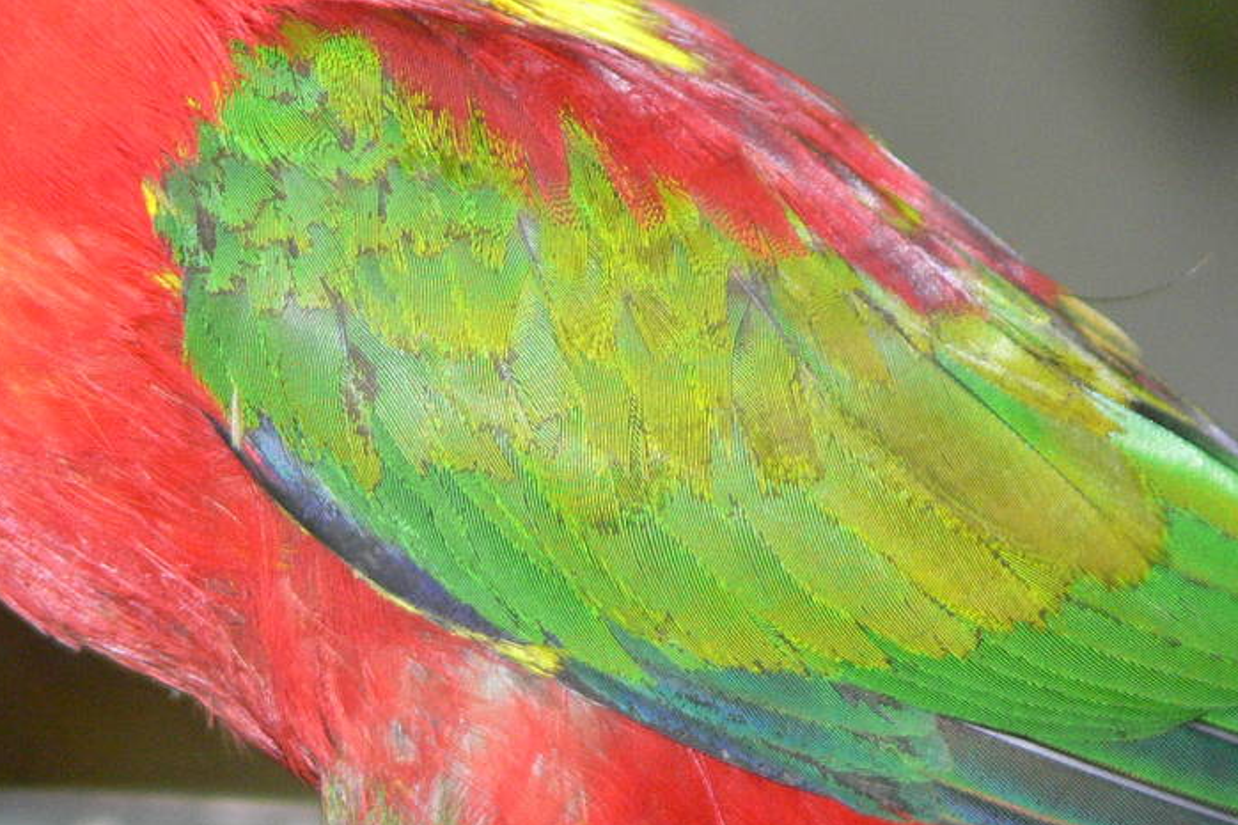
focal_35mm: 1001
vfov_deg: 1.4
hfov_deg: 2.1
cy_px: 110
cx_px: 74
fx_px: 34413
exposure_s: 1/30
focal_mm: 88.8
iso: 160
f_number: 3.7
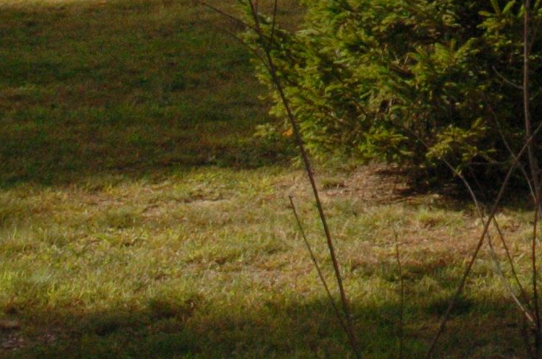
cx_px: 633
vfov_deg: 9.2
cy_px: -230
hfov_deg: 13.9
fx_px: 2164
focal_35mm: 144
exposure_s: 1/250
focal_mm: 26
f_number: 20
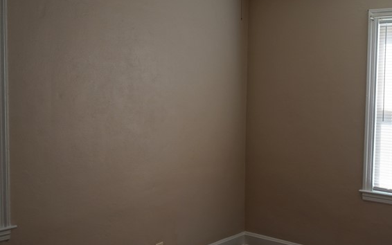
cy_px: 125
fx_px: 470
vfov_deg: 29.2
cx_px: 276
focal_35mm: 44
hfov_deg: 44.3
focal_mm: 15
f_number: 4
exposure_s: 1/60
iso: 200
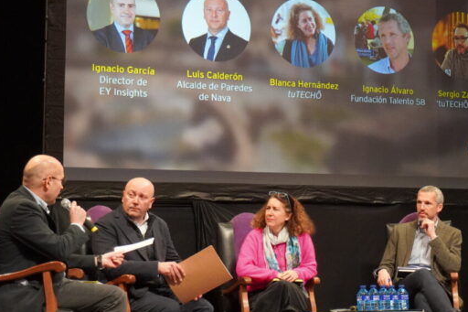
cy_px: 97
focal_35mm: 90
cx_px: 325
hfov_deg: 22.5
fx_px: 1170
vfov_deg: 15.1
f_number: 5.6
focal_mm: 40
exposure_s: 1/160
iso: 5000
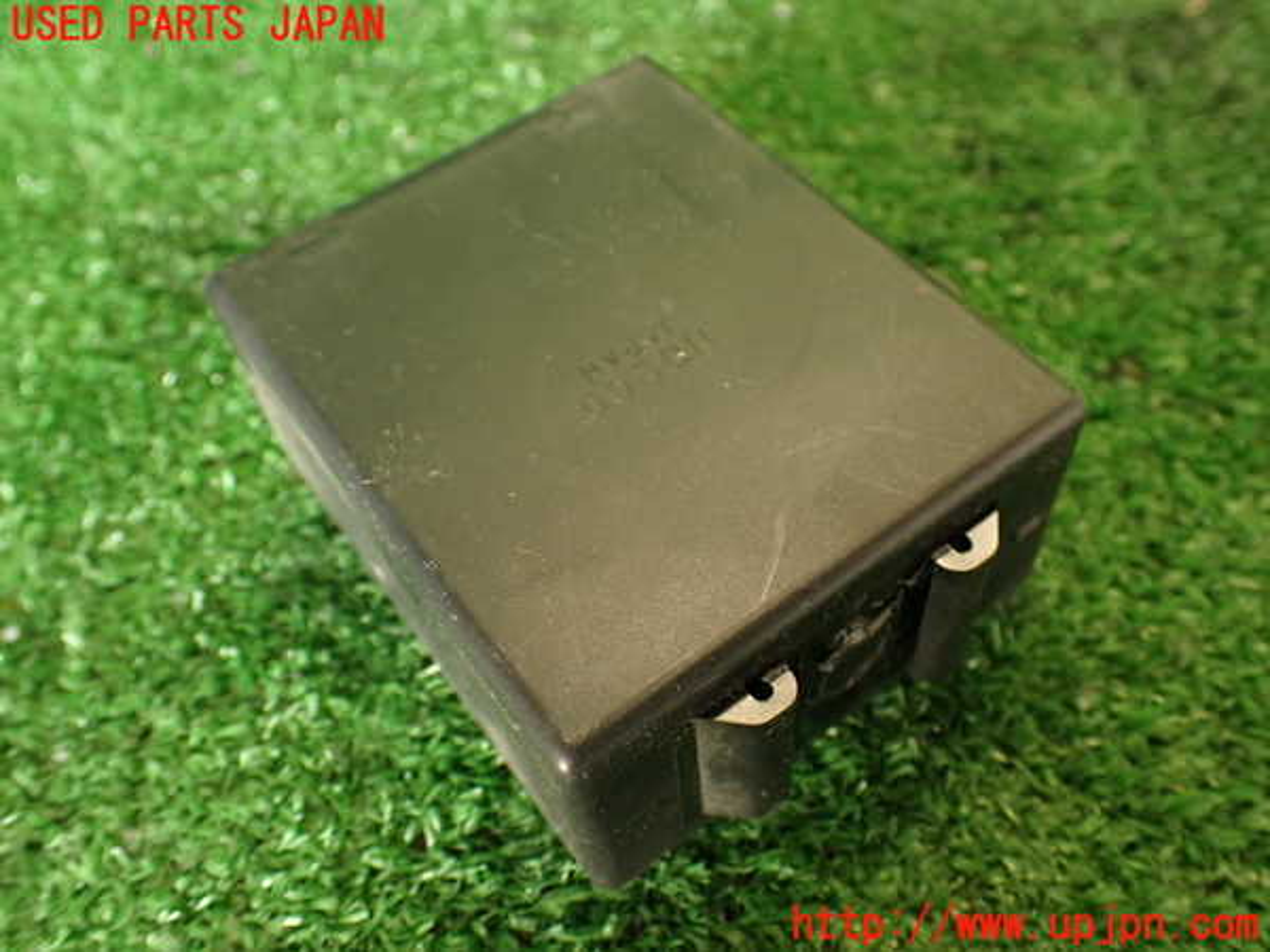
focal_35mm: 32
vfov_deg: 44.2
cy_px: 476
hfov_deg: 56.8
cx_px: 635
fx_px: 1174
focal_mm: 5.79
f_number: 2.4
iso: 200
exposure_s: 1/30
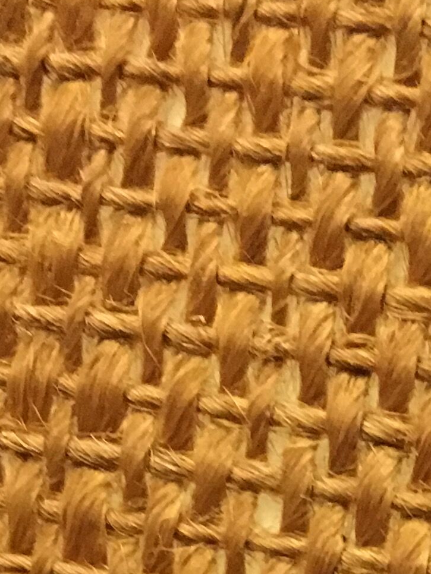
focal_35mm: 121
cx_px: 594
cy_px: 1087
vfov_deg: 14.1
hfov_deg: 11.8
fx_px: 2008
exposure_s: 1/20
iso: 200
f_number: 2.2
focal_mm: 4.15
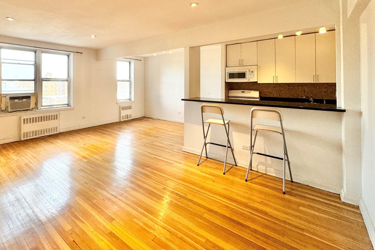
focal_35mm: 18
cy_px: 82
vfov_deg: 65.5
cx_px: 148
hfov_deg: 88.8
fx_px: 187
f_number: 2.2
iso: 100
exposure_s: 1/120
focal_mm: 2.22
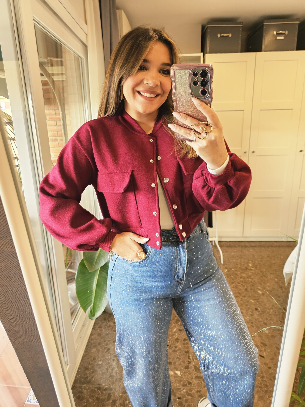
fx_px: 270
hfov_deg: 58.9
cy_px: 204
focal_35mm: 23
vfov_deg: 73.9
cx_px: 152
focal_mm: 6.3
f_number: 1.7
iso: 400
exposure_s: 1/100
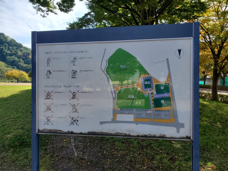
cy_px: 86
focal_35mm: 26
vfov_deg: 53.1
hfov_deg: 67.3
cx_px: 114
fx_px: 171
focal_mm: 4.3
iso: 50
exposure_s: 1/662
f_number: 2.4
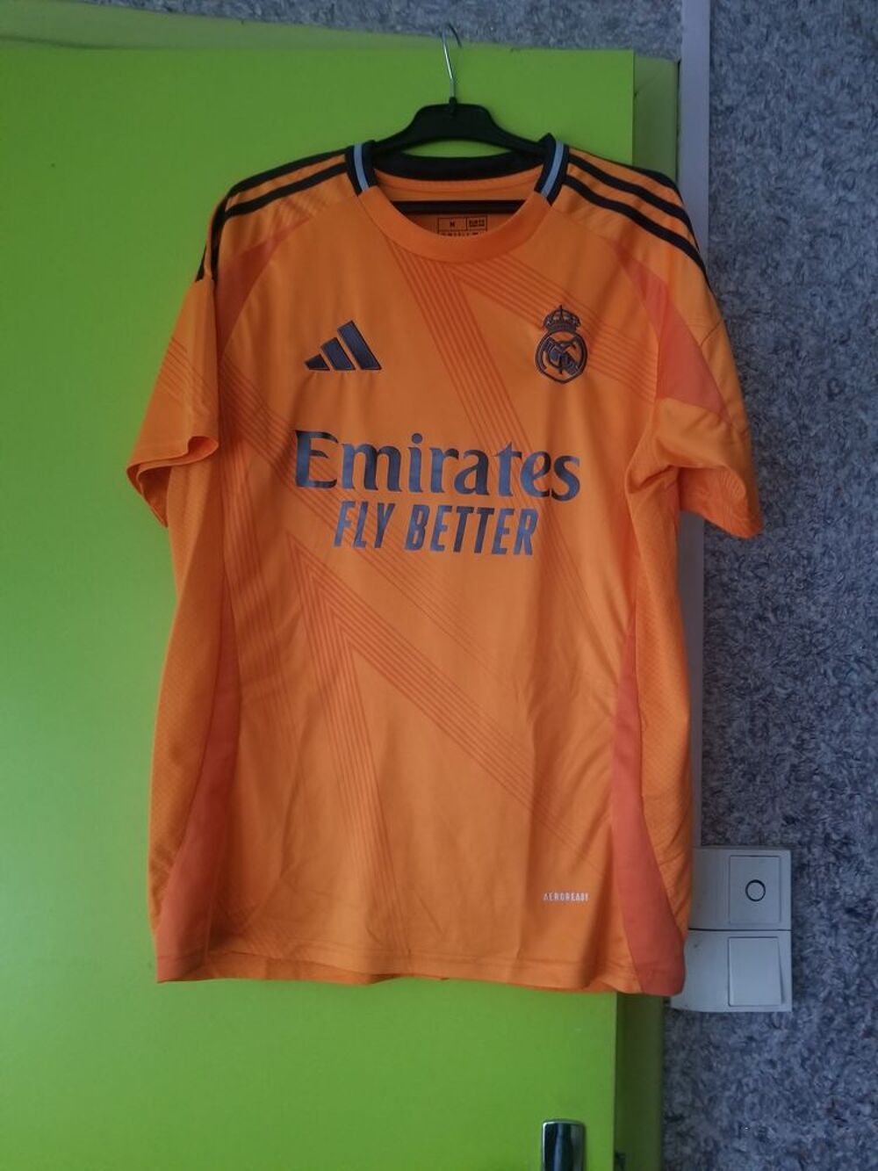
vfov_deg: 67.3
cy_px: 586
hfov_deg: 53.1
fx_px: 879
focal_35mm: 26
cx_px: 439
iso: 250
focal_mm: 4.25
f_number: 1.7
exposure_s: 1/10
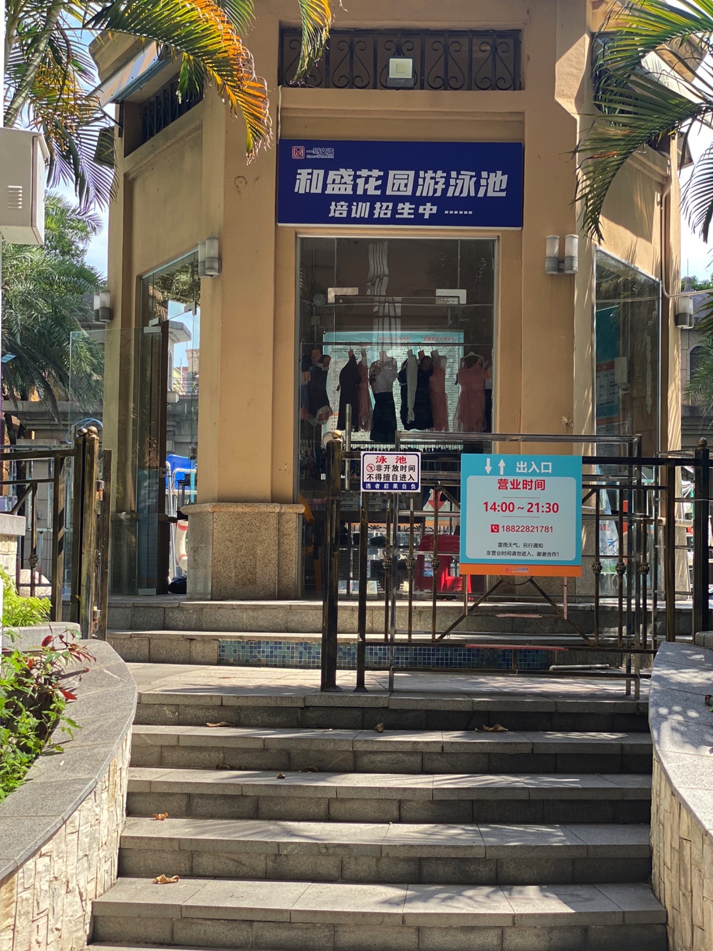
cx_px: 356
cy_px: 476
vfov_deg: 36.8
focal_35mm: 52
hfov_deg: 28.0
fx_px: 1428
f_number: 2
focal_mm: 6
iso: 20
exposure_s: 1/217
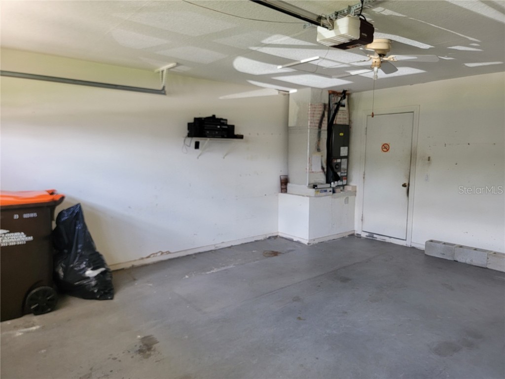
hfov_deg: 71.6
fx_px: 350
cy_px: 190
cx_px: 252
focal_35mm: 24
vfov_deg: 56.8
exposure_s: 1/60
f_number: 1.8
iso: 160
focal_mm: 6.7
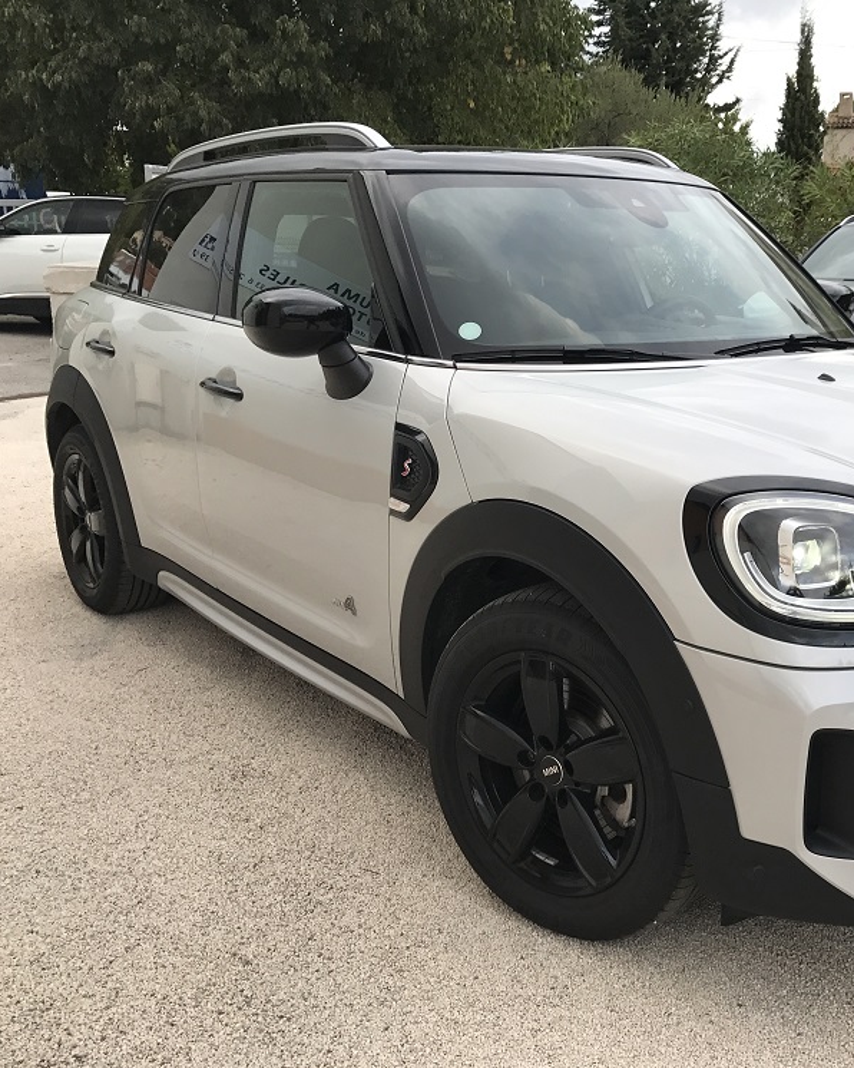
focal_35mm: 37
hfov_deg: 38.7
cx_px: 673
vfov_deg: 49.1
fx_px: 1169
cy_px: 539
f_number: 1.8
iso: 25
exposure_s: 1/247
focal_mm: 3.99
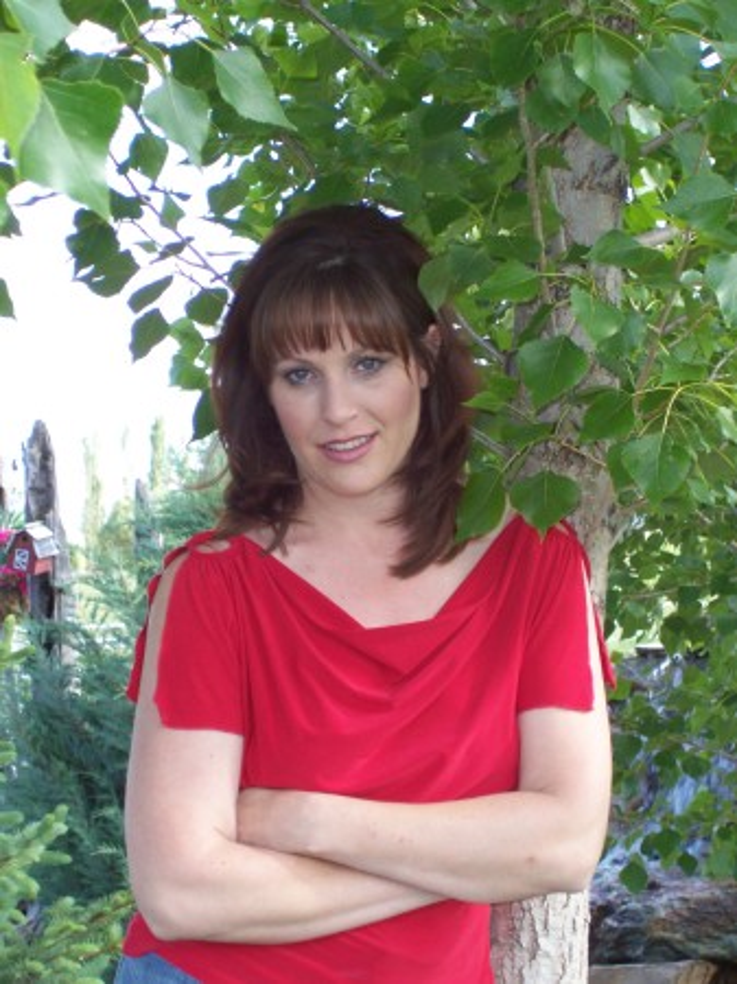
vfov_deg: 19.3
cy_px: 492
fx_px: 2898
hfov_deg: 14.5
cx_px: 368
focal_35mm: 102
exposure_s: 1/90
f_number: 4.6
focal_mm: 16.8
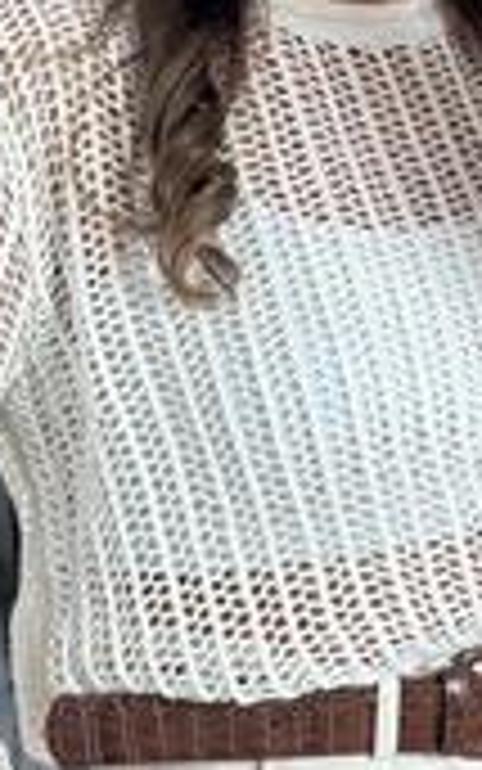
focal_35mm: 151
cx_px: 428
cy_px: 270
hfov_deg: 8.7
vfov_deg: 13.8
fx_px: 3171
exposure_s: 1/200
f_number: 1.78
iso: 160
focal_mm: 6.86
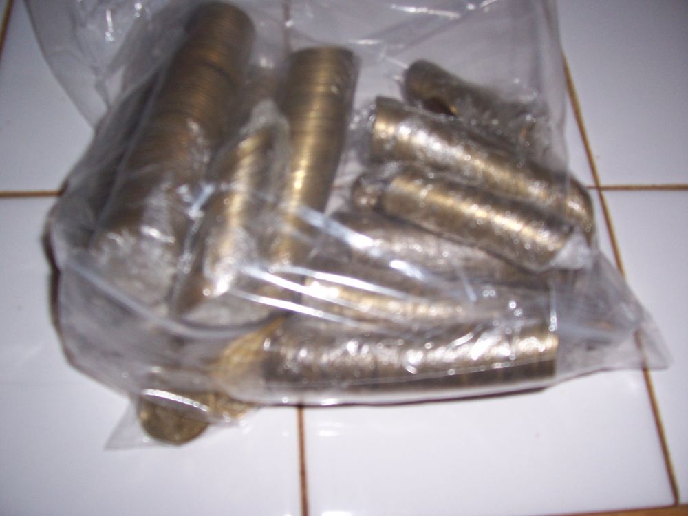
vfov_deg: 41.8
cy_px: 258
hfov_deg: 54.0
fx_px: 676
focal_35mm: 34
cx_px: 344
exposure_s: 1/60
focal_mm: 5.6
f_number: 2.7
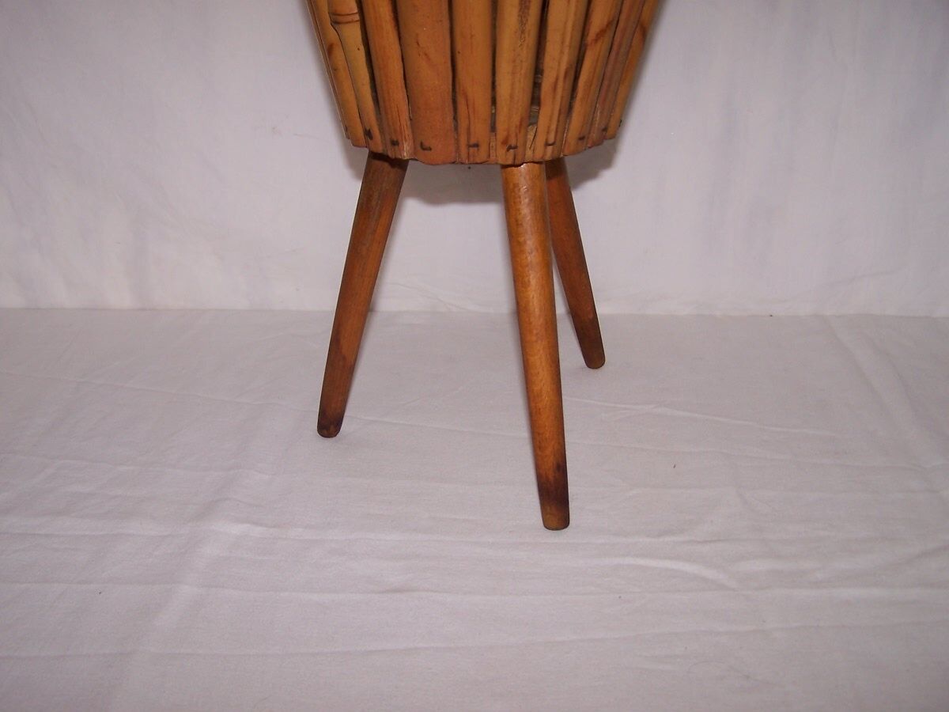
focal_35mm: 38
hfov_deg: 49.0
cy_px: 356
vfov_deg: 37.7
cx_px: 474
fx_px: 1042
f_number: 2.8
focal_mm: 6.3
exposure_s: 1/60
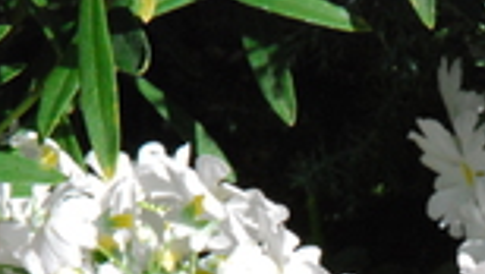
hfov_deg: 6.8
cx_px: 611
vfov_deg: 3.9
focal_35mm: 314
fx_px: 4042
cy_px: 455
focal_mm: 70
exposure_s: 1/200
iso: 1600
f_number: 29
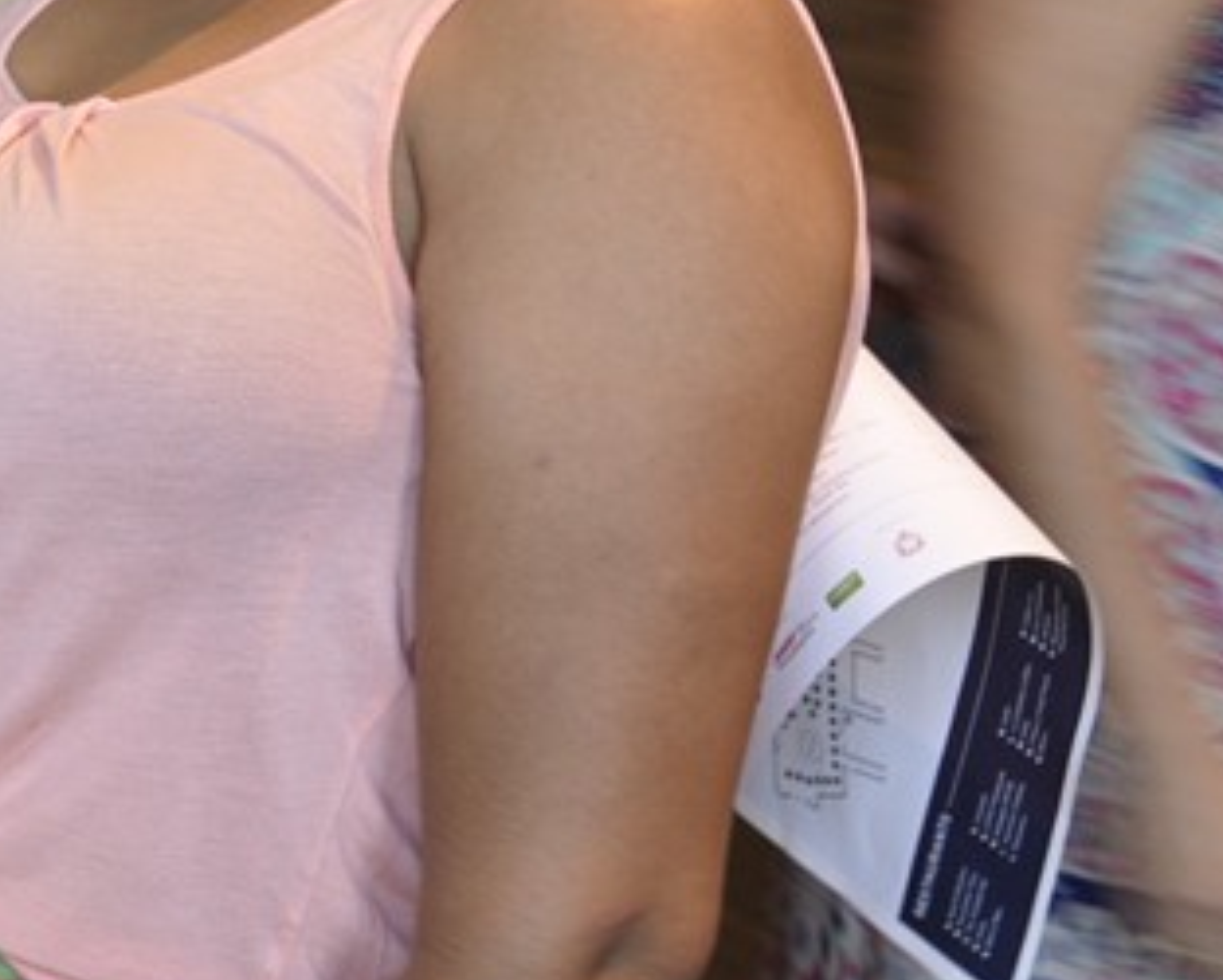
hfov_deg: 15.1
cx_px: -678
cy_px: 71
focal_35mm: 117
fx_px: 4238
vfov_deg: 13.1
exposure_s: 1/15
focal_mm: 26
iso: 400
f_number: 5
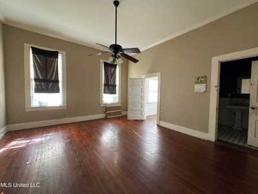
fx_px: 104
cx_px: 129
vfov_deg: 85.7
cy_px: 97
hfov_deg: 102.1
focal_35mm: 14
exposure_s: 1/99
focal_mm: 2.22
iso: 160
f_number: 2.2
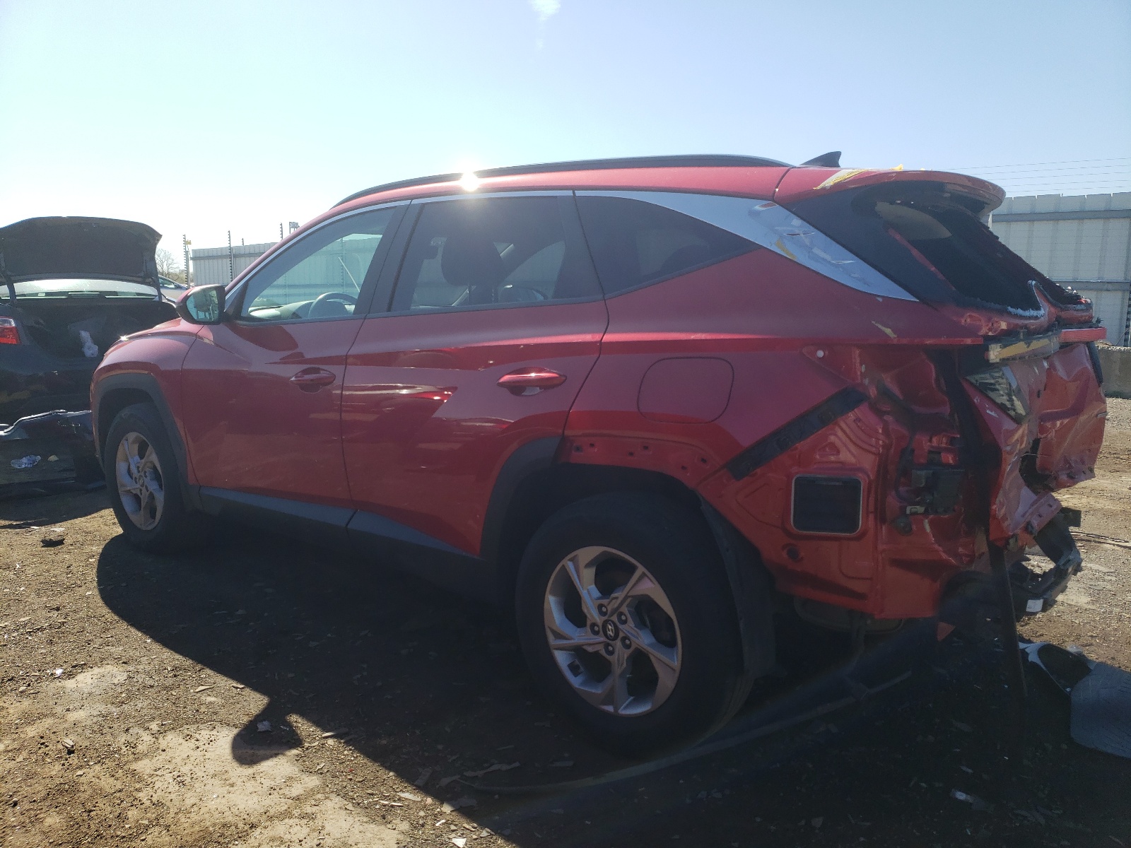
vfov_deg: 53.1
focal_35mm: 26
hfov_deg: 67.3
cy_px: 424
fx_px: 849
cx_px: 566
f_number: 1.5
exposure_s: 1/2500
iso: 50
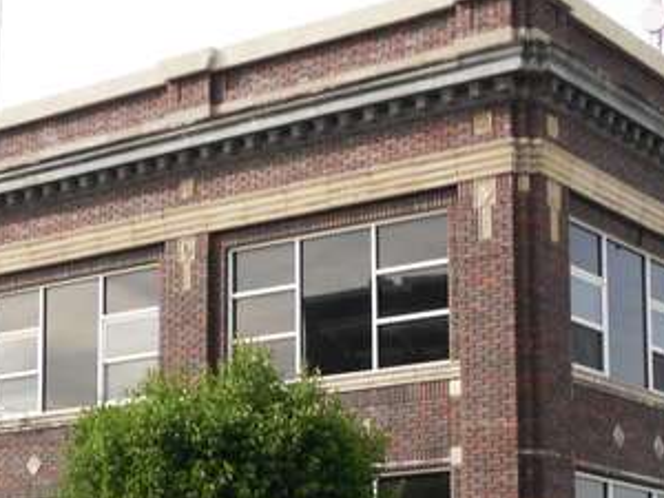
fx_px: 2302
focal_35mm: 120
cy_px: 516
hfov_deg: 16.4
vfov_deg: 12.2
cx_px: 270
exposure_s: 1/79
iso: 80
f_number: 8.2
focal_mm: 6.3
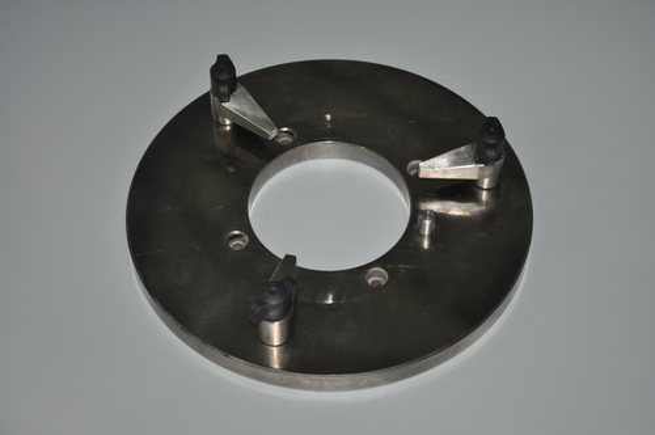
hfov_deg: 24.6
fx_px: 1499
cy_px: 218
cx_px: 328
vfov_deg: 16.5
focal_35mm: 82
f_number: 5.6
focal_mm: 55
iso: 800
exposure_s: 1/60
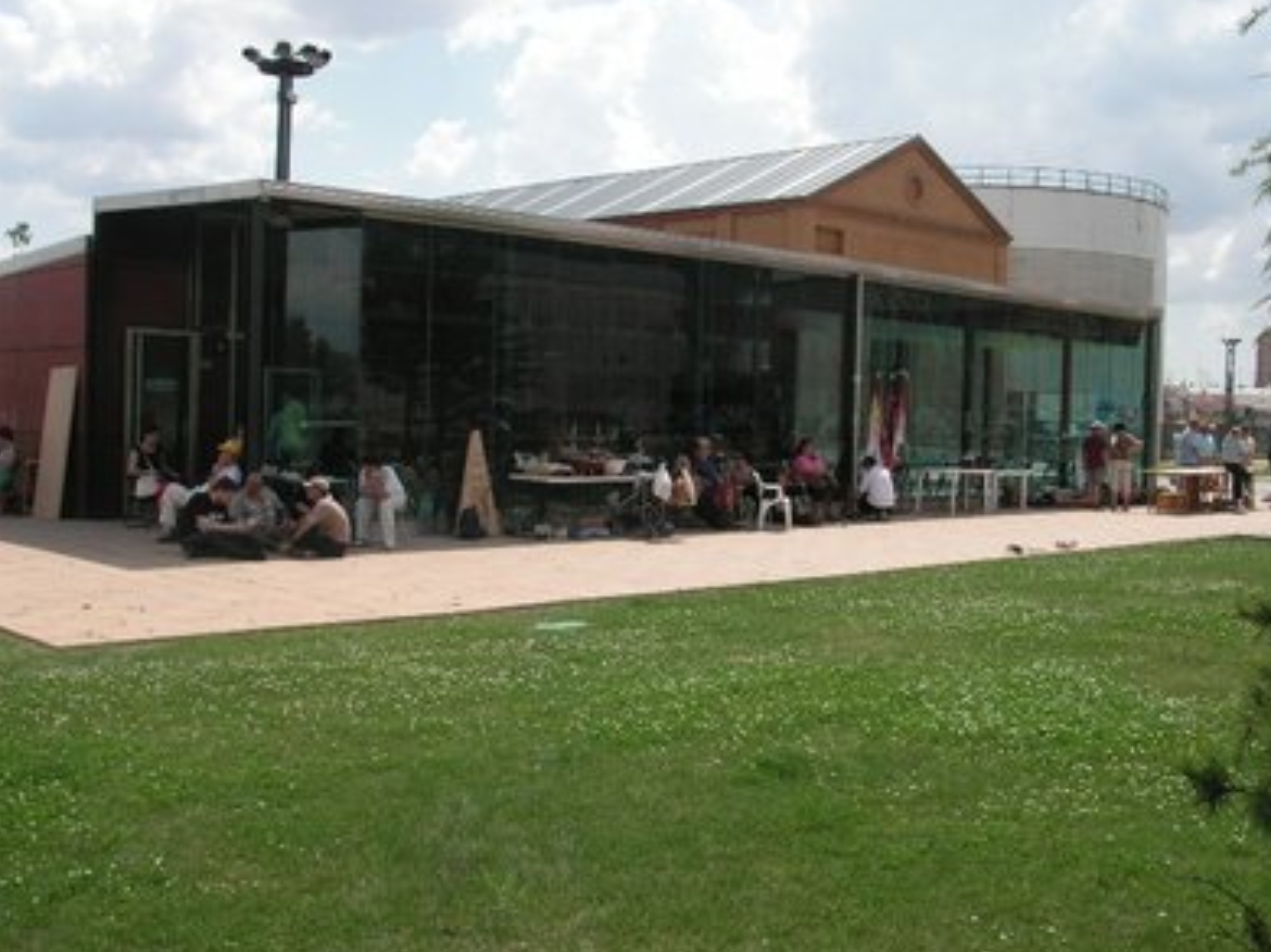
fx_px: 1431
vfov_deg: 36.8
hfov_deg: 47.9
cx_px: 649
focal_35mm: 39
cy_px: 476
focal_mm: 6.3
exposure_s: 1/250
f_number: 6.6
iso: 50
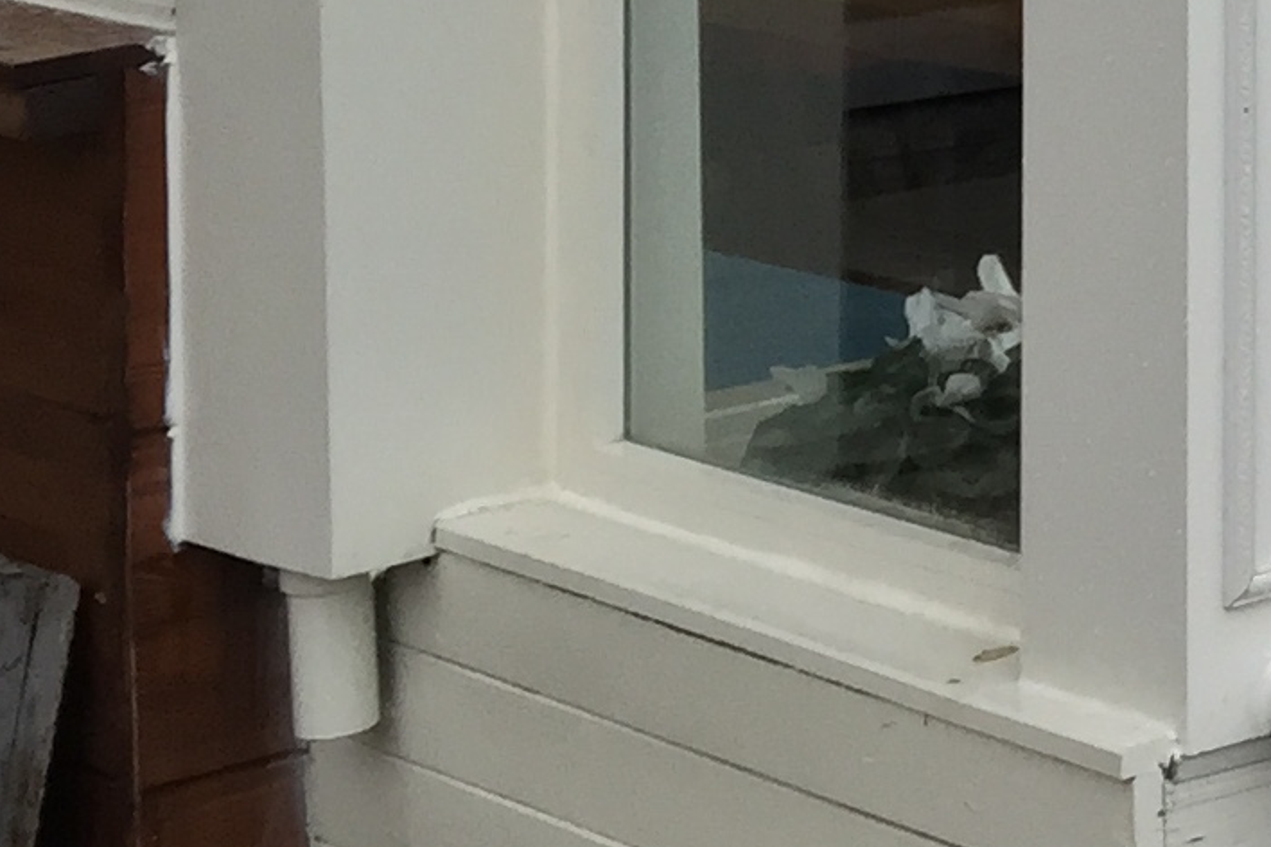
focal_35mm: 139
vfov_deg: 9.3
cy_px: -748
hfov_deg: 12.4
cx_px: 2818
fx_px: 4907
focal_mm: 4.15
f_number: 2.2
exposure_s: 1/100
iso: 40
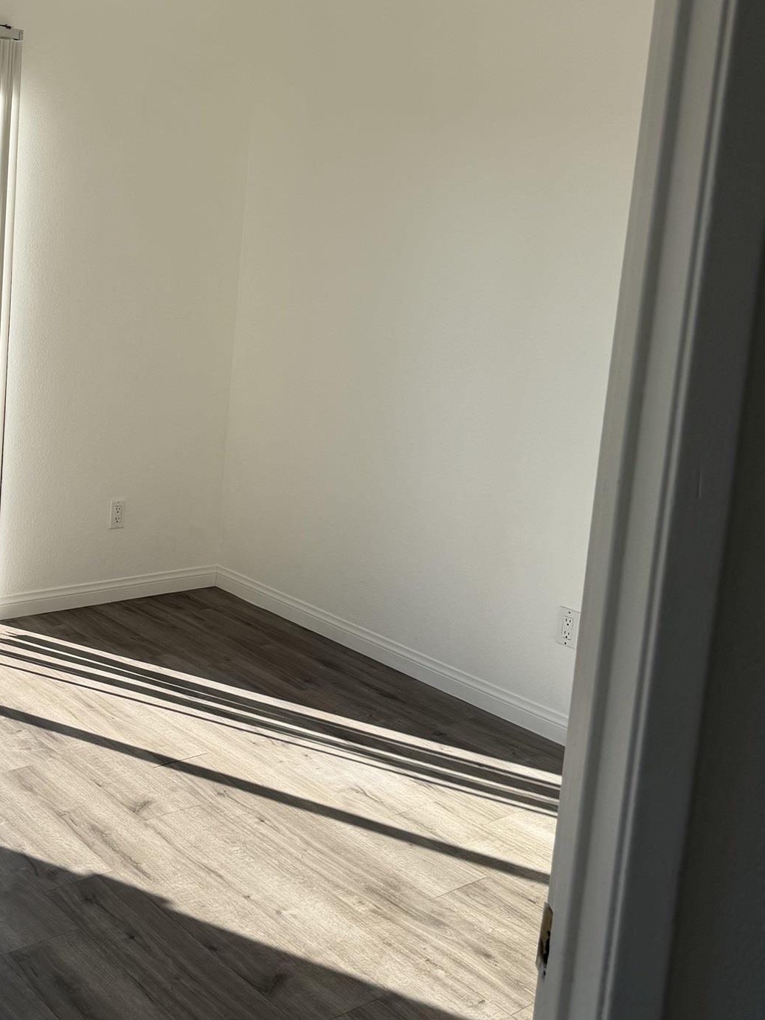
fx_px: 1178
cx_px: 183
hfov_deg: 35.1
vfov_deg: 46.5
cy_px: 399
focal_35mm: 40
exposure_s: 1/1292
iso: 80
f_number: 1.78
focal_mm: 6.76
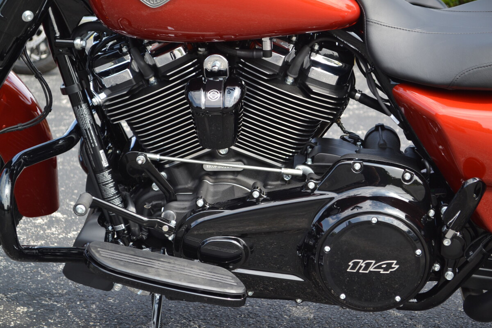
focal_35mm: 82
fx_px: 1127
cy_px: 164
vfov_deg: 16.6
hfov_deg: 24.6
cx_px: 246
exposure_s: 1/125
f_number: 5.6
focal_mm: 55
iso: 140
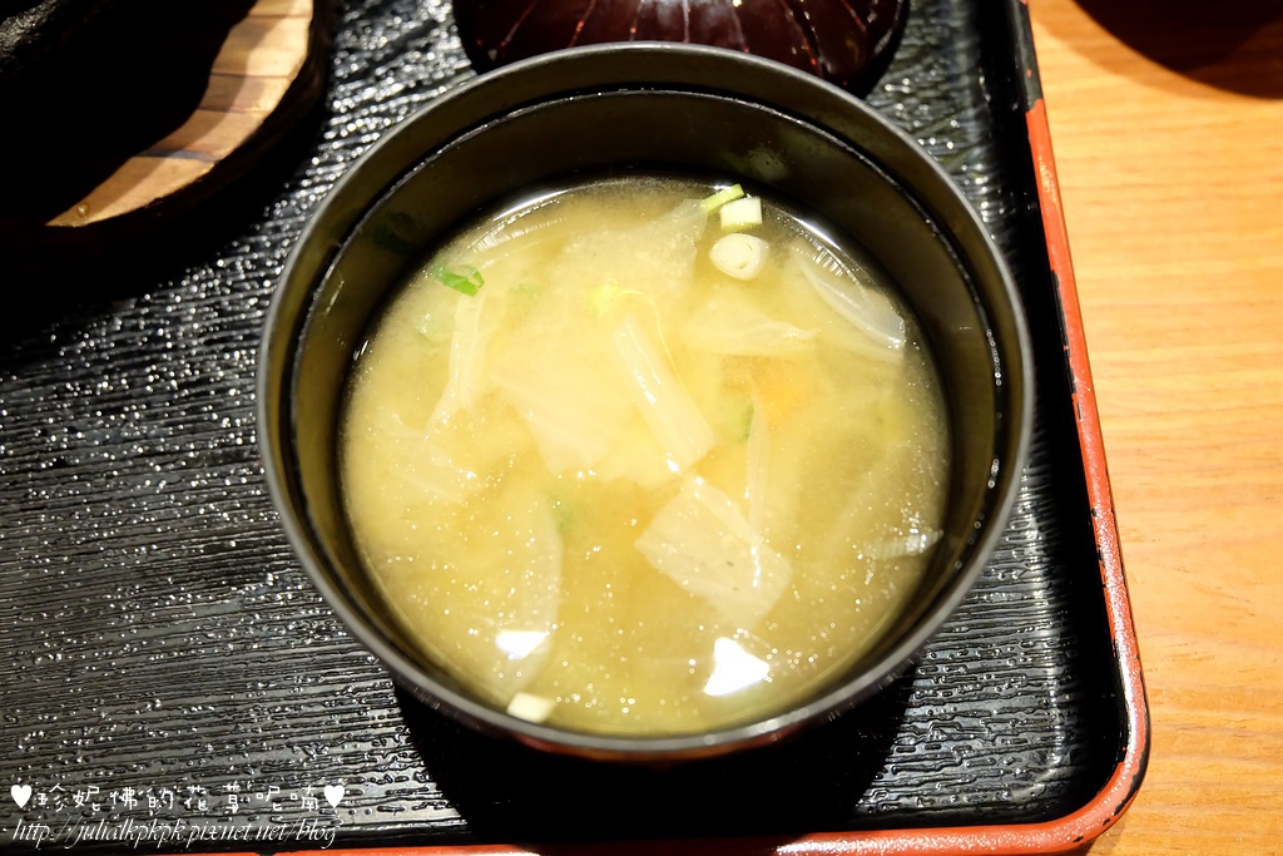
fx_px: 1354
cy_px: 428
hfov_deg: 50.7
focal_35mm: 38
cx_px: 642
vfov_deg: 35.1
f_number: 5
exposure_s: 1/40
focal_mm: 25.6
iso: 3200
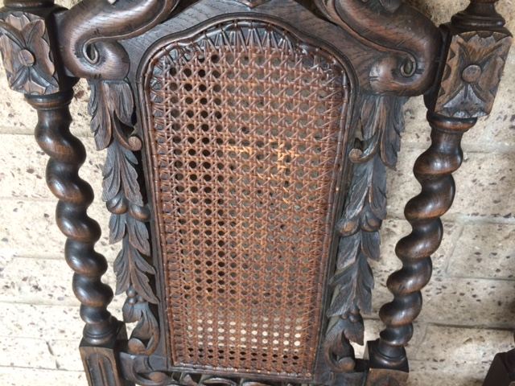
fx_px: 431
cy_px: 193
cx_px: 258
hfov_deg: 61.7
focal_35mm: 29
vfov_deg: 48.2
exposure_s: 1/30
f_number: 2.2
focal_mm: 4.15
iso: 32
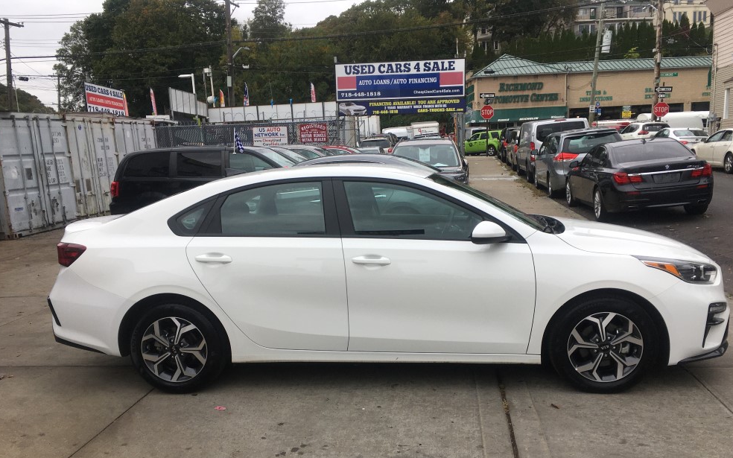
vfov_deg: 39.2
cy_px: 285
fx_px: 639
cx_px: 374
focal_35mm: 32
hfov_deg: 59.6
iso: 25
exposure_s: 1/565
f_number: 2.2
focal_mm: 4.15
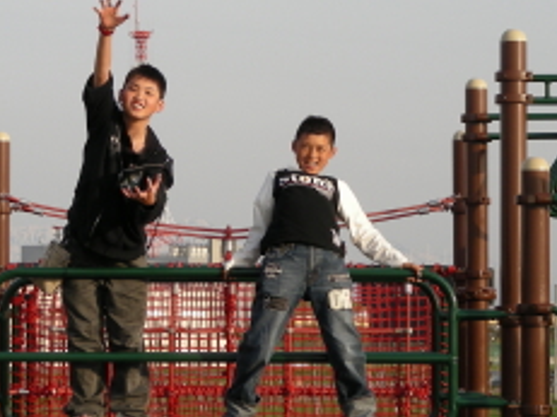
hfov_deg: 10.1
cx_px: 203
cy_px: 202
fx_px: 3152
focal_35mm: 196
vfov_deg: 7.6
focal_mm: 18.9
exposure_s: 1/165
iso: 50
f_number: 4
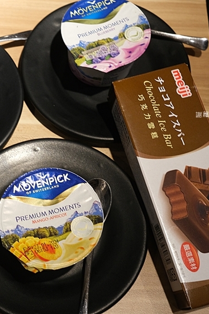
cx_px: 56
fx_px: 462
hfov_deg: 25.3
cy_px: 156
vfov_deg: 37.5
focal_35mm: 53
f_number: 5
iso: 1250
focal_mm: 23
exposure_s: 1/50
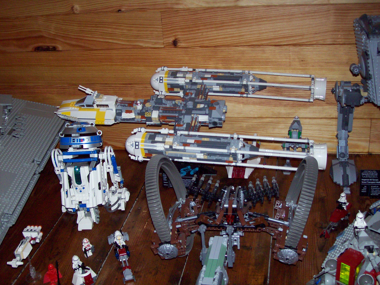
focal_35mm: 45
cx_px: 190
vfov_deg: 32.2
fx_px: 494
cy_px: 142
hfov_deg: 42.1
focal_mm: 7.6
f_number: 3
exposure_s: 1/73.1
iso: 140
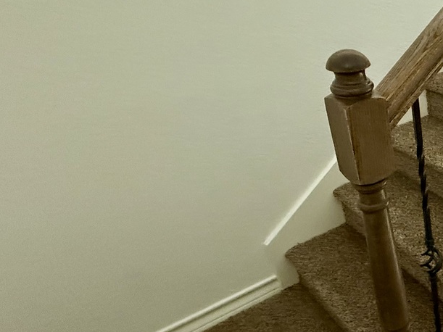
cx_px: 521
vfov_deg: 42.9
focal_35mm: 33
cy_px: 166
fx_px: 422
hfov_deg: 40.5
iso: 1000
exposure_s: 1/60
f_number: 2.2
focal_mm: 2.22
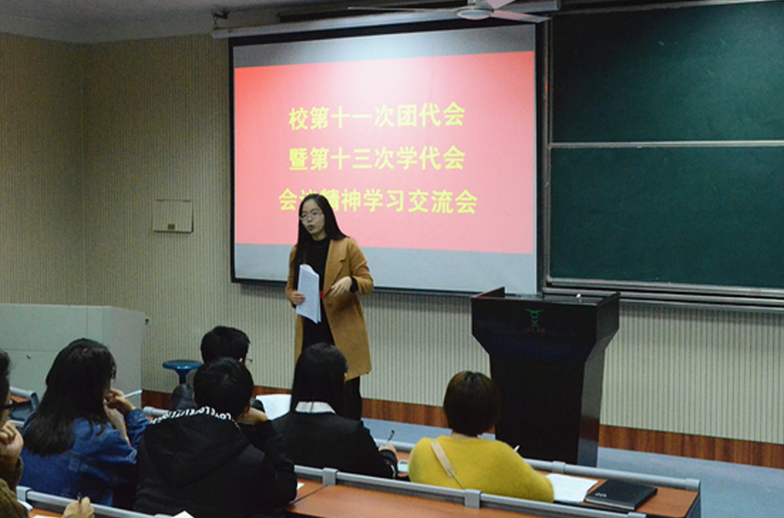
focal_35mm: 46
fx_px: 993
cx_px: 323
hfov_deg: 42.9
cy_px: 199
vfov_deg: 29.1
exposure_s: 1/100
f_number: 8
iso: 6400
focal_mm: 21
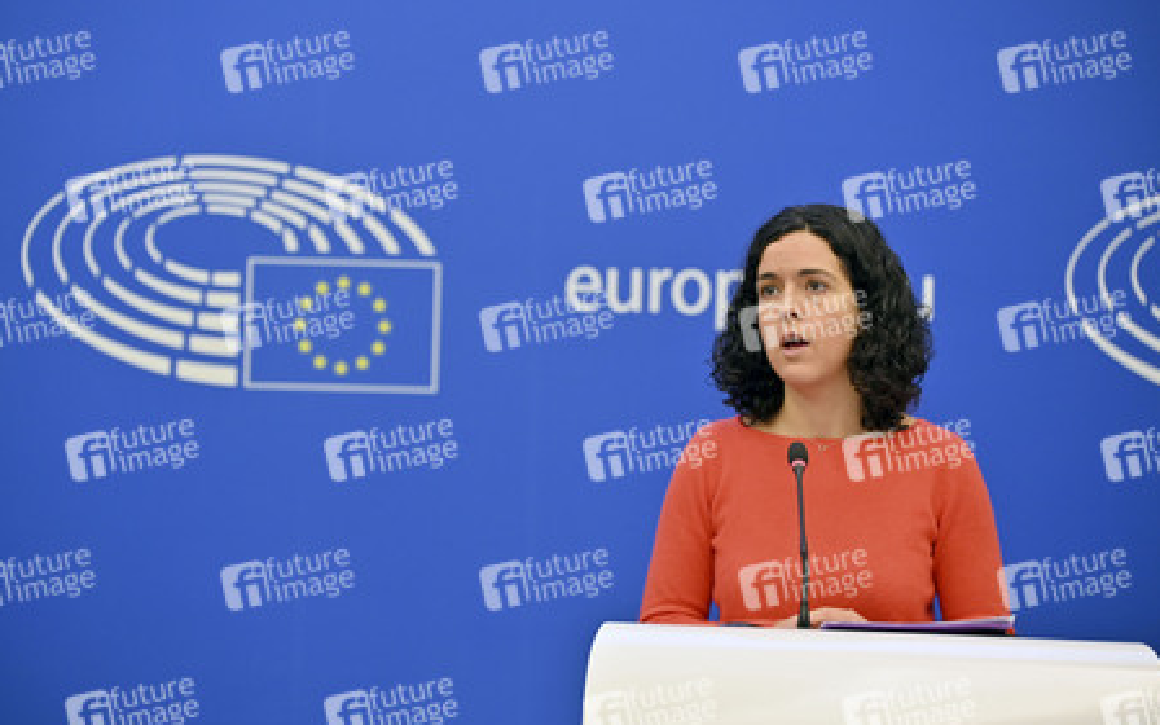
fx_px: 3952
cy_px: 386
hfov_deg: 16.7
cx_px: 581
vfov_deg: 10.5
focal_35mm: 125
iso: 640
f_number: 2.8
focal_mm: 122
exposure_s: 1/160
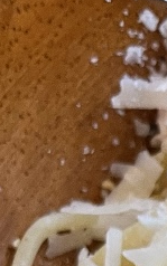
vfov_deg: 12.5
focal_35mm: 148
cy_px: 525
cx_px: 514
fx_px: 1076
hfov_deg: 7.7
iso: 80
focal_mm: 4.2
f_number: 1.6
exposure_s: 1/50
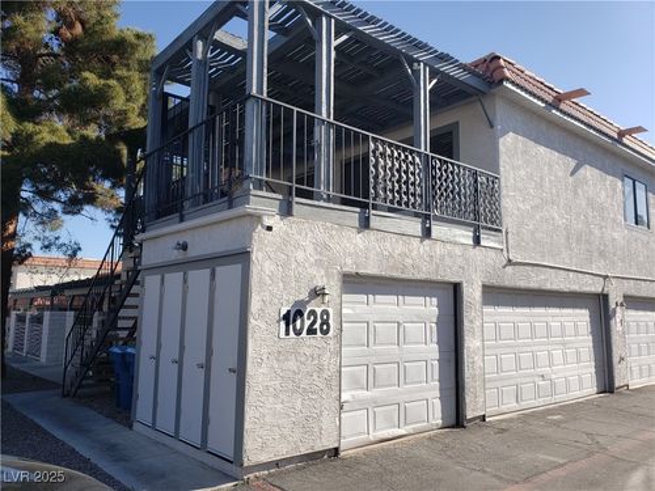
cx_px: 328
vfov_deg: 53.1
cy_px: 246
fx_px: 492
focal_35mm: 26
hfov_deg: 67.3
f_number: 2.4
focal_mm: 4.3
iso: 50
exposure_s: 1/922
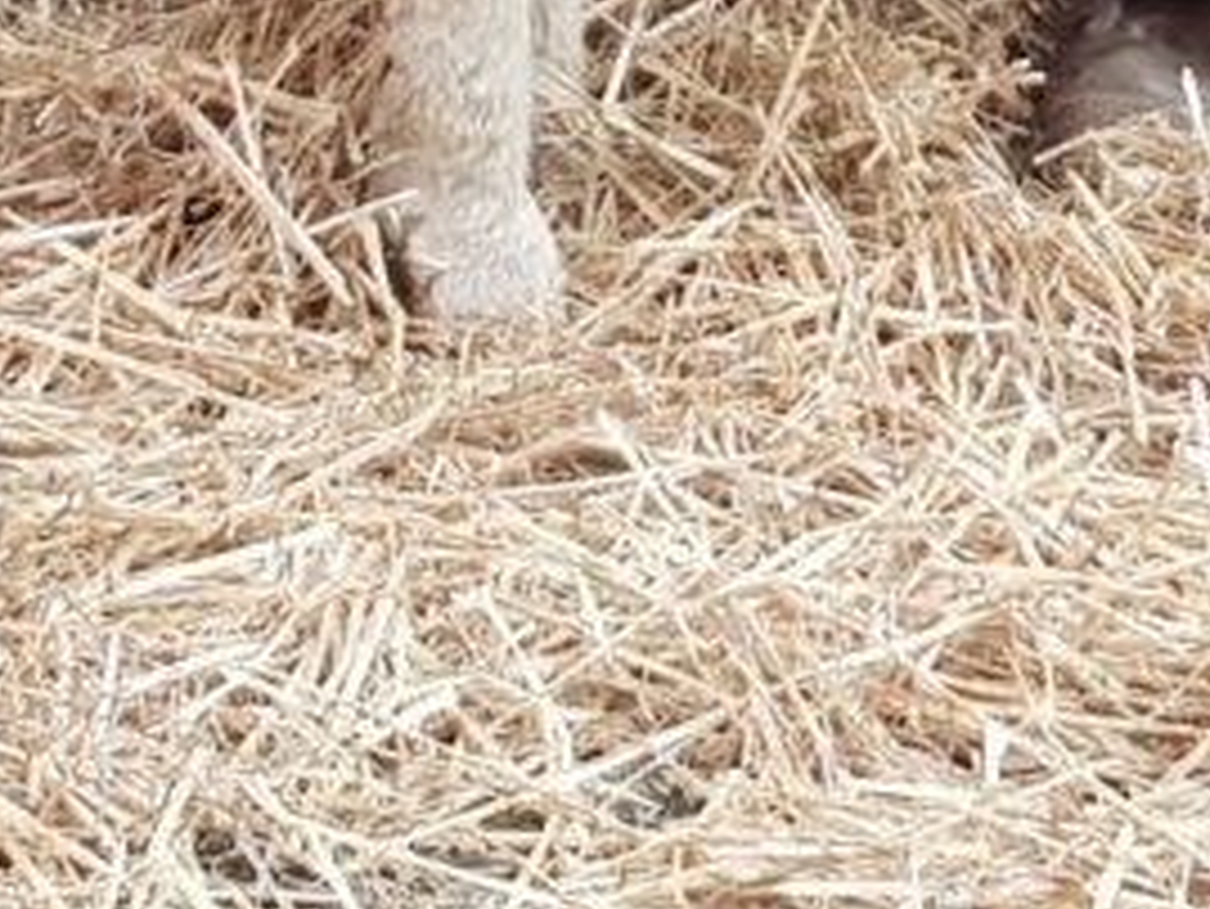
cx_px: 346
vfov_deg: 13.3
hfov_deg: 19.7
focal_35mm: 99
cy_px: -801
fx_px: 3462
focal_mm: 4.2
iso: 80
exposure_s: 1/50
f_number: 1.7
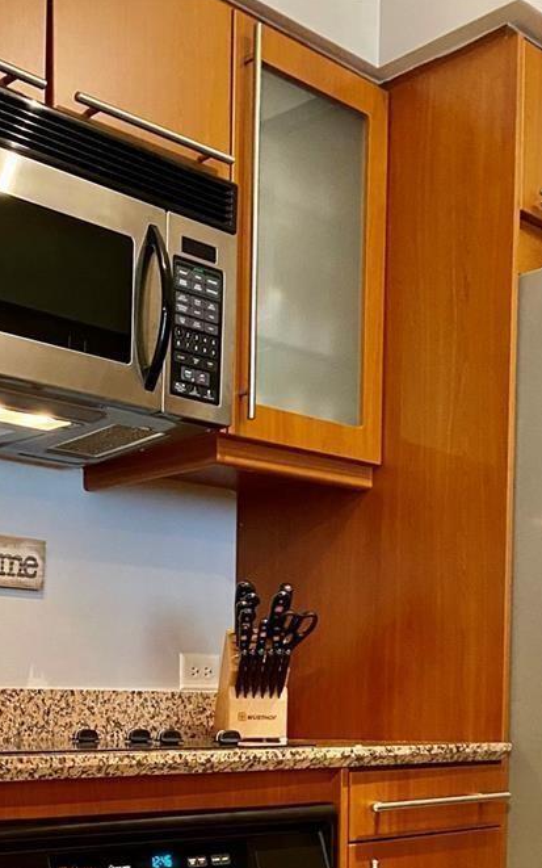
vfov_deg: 37.6
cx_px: 18
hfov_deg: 24.8
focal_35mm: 50
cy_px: 783
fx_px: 1182
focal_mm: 4.25
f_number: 1.8
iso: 640
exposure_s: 1/40
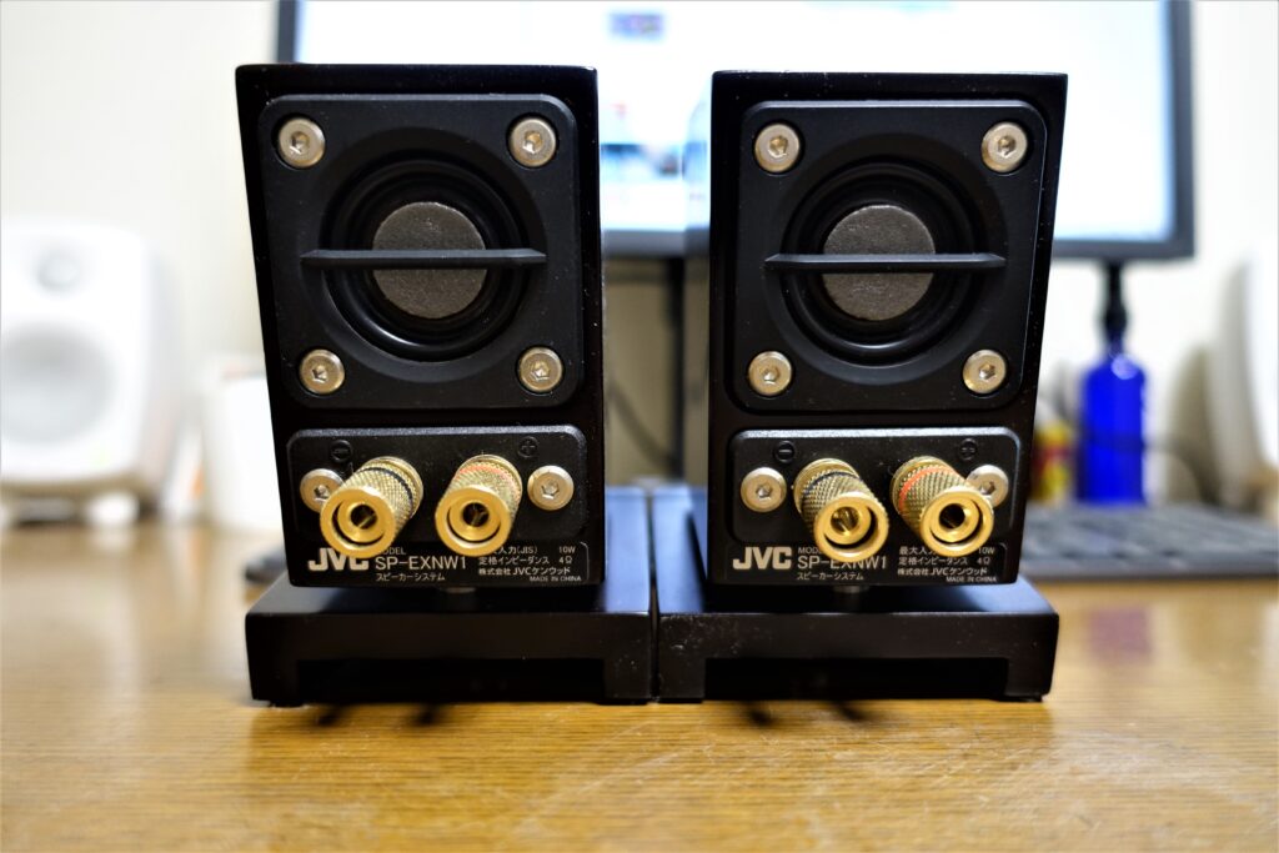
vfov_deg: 53.1
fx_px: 853
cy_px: 426
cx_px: 640
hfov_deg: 73.7
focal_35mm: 24
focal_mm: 8.8
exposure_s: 1/30
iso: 400
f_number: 1.8
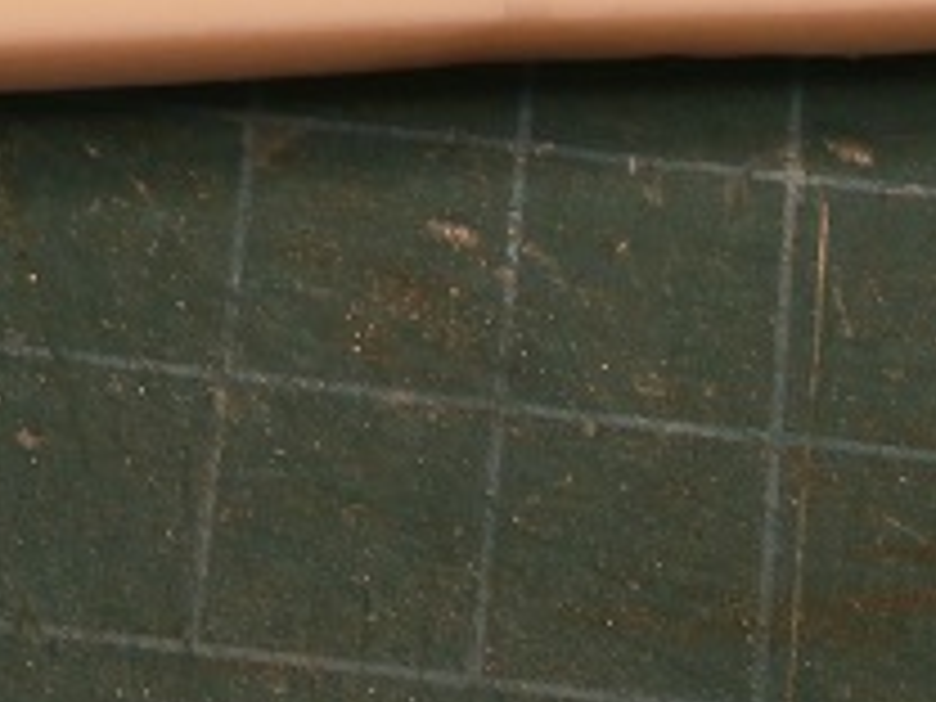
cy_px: -148
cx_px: 54
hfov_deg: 13.4
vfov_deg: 10.0
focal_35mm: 146
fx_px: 3948
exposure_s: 1/40
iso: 125
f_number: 3.9
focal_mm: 6.67
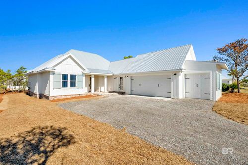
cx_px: 124
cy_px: 82
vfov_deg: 72.0
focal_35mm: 16
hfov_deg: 95.0
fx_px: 114
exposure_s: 1/800
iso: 500
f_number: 11
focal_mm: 16.5
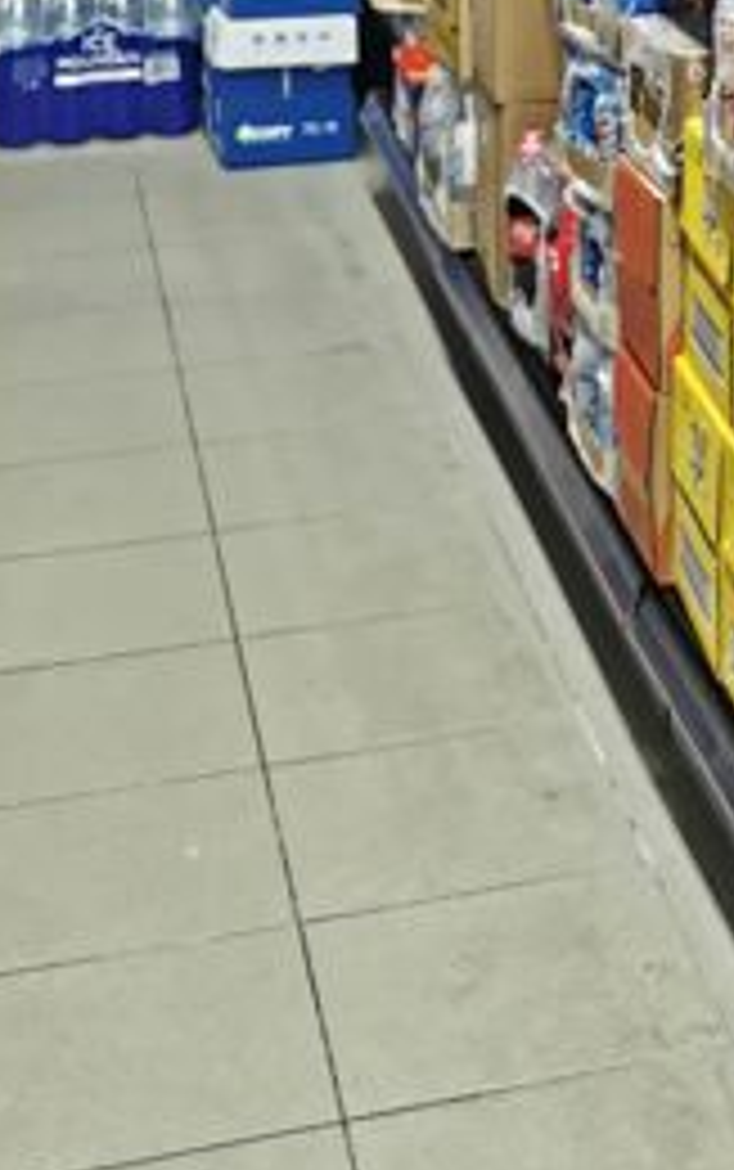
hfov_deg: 14.0
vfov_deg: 21.6
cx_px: 1081
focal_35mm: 88
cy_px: -292
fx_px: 2810
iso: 80
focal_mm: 5.56
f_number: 1.6
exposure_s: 1/100
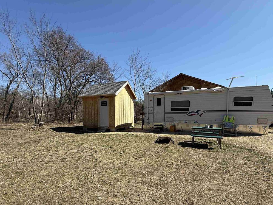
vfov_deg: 70.9
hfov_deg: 87.8
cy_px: 123
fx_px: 142
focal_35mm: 18
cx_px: 137
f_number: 2.2
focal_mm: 2.22
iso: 50
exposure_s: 1/1534
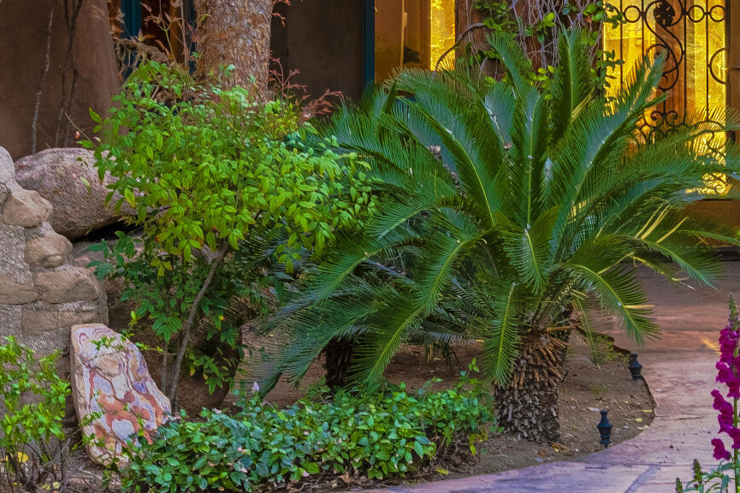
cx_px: 769
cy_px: 58
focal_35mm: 163
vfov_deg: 8.4
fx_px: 3349
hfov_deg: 12.4
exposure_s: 1/50
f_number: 13
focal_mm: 47
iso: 100
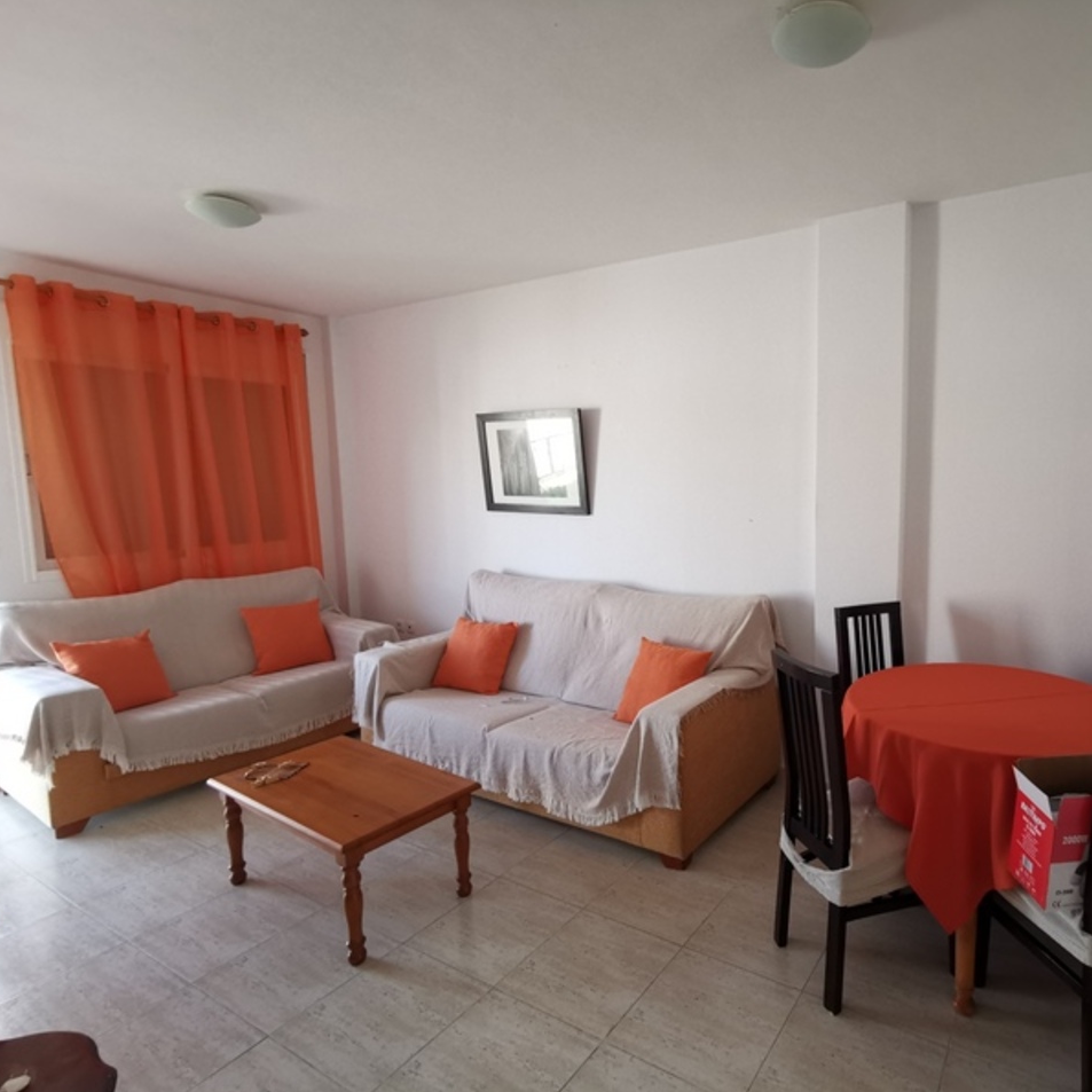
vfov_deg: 77.7
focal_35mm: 19
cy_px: 545
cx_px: 718
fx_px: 678
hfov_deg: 75.5
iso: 320
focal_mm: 2.35
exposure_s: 1/100
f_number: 2.2
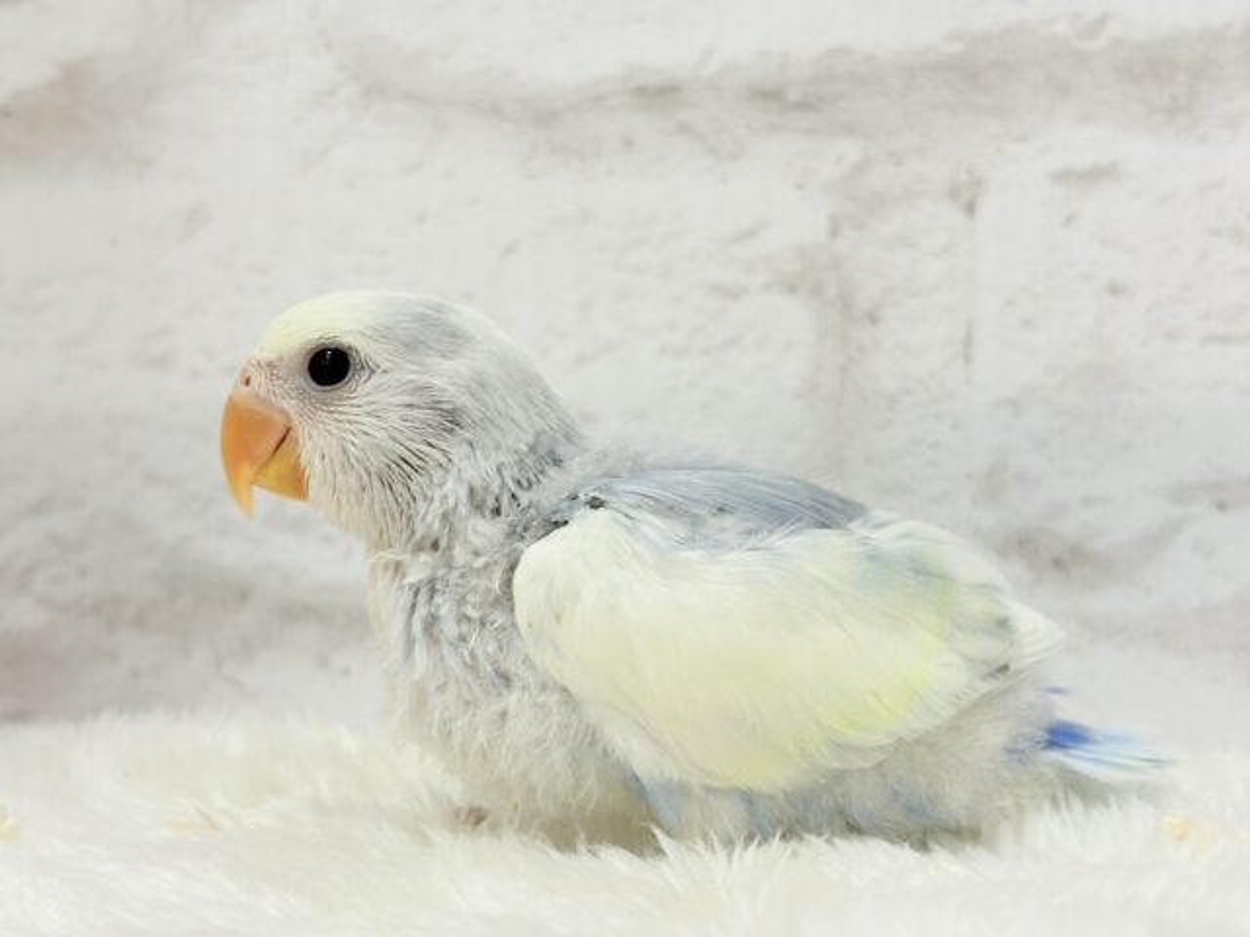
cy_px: 468
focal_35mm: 52
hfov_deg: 36.8
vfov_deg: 28.0
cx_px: 625
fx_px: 1878
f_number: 1.6
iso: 32
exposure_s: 1/50
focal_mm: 5.96
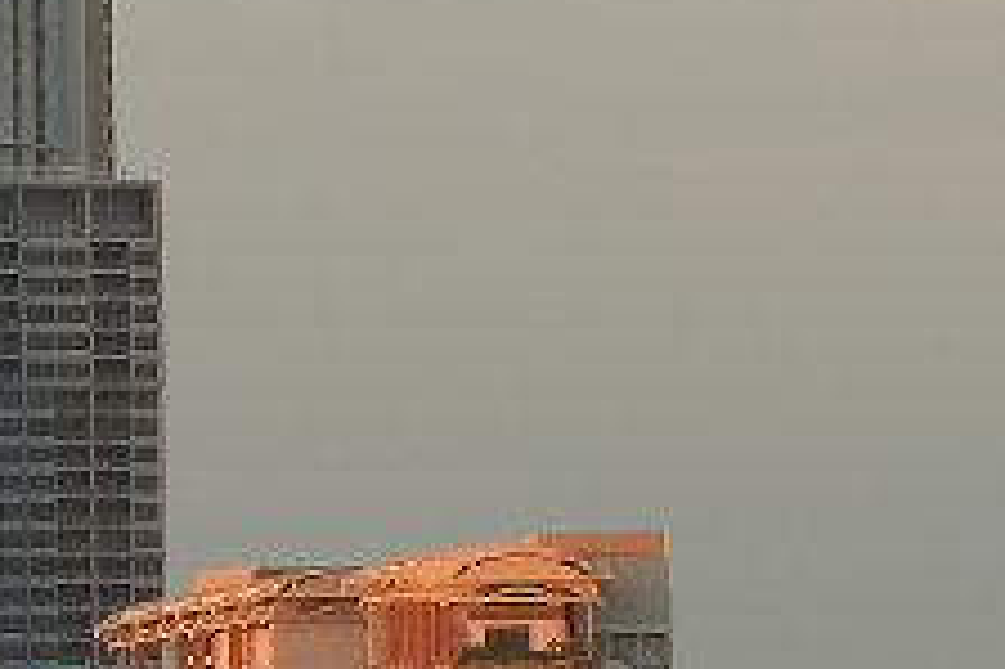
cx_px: -2270
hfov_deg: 2.1
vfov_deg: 1.4
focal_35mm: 964
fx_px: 26891
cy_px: 173
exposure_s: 1/75
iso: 200
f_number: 8
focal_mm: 90
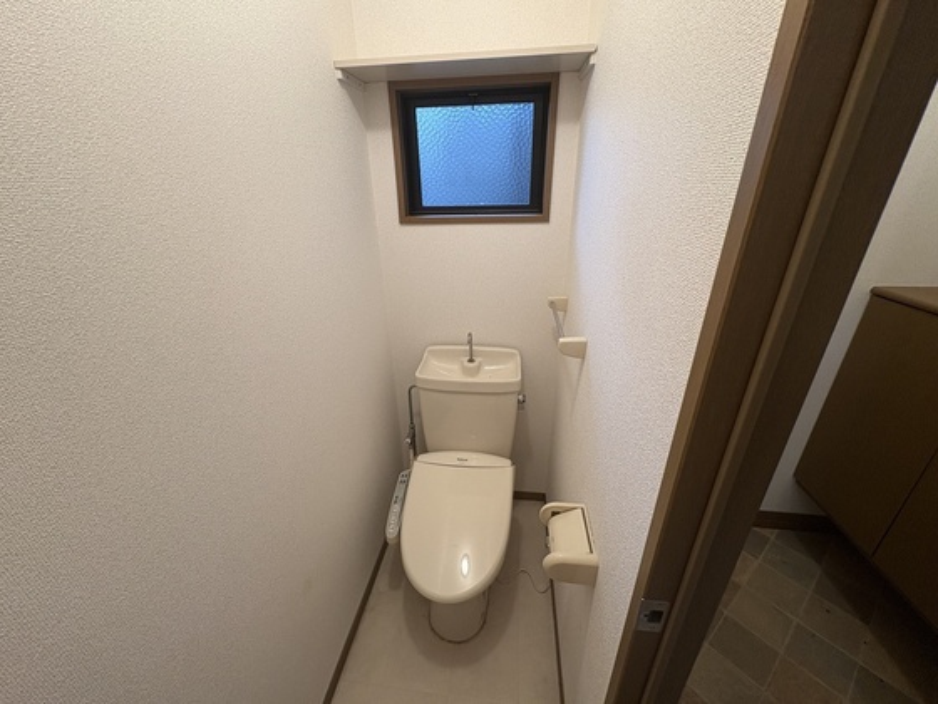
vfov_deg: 85.7
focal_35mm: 14
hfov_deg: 102.1
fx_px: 379
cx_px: 469
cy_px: 352
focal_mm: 2.22
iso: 200
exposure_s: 1/60
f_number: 2.2
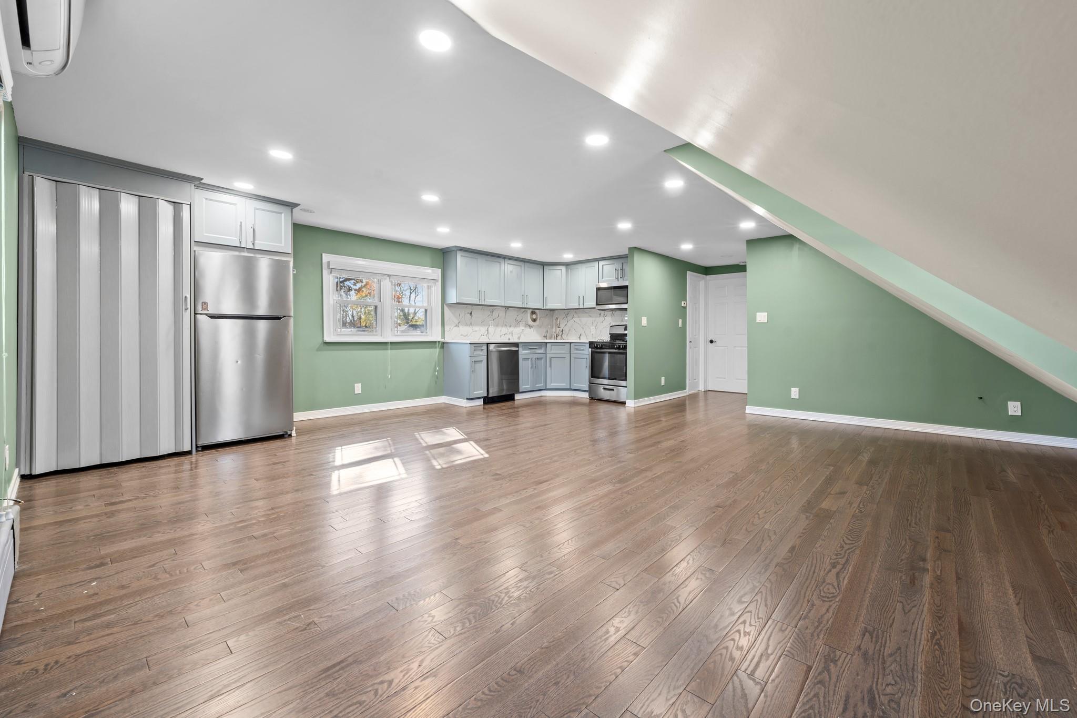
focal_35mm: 14
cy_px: 359
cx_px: 538
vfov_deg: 81.2
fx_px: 419
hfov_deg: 104.3
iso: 200
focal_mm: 14
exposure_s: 1/1.67
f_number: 10
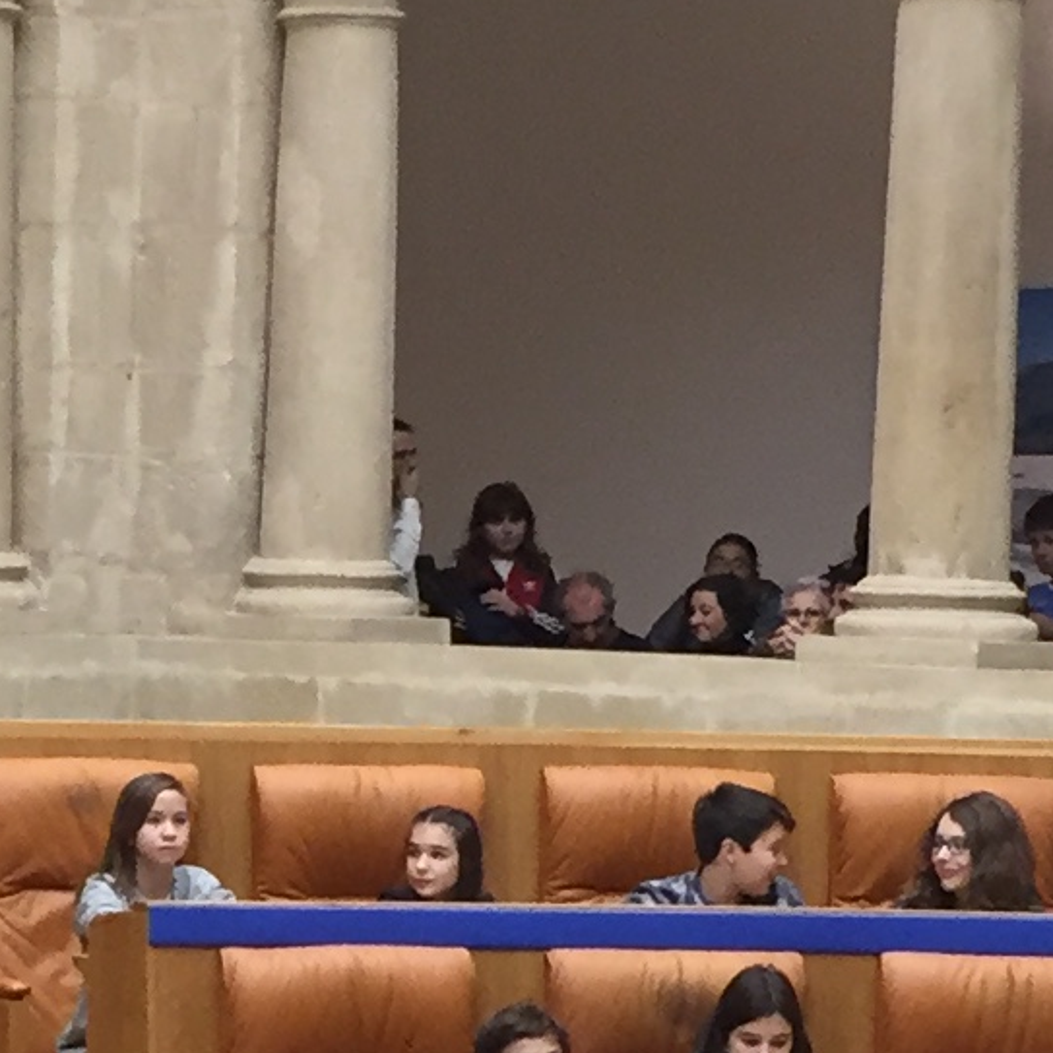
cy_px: 1096
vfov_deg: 11.2
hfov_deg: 11.3
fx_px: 5300
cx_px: 80
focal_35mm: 154
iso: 64
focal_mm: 4.15
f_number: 2.2
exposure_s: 1/33
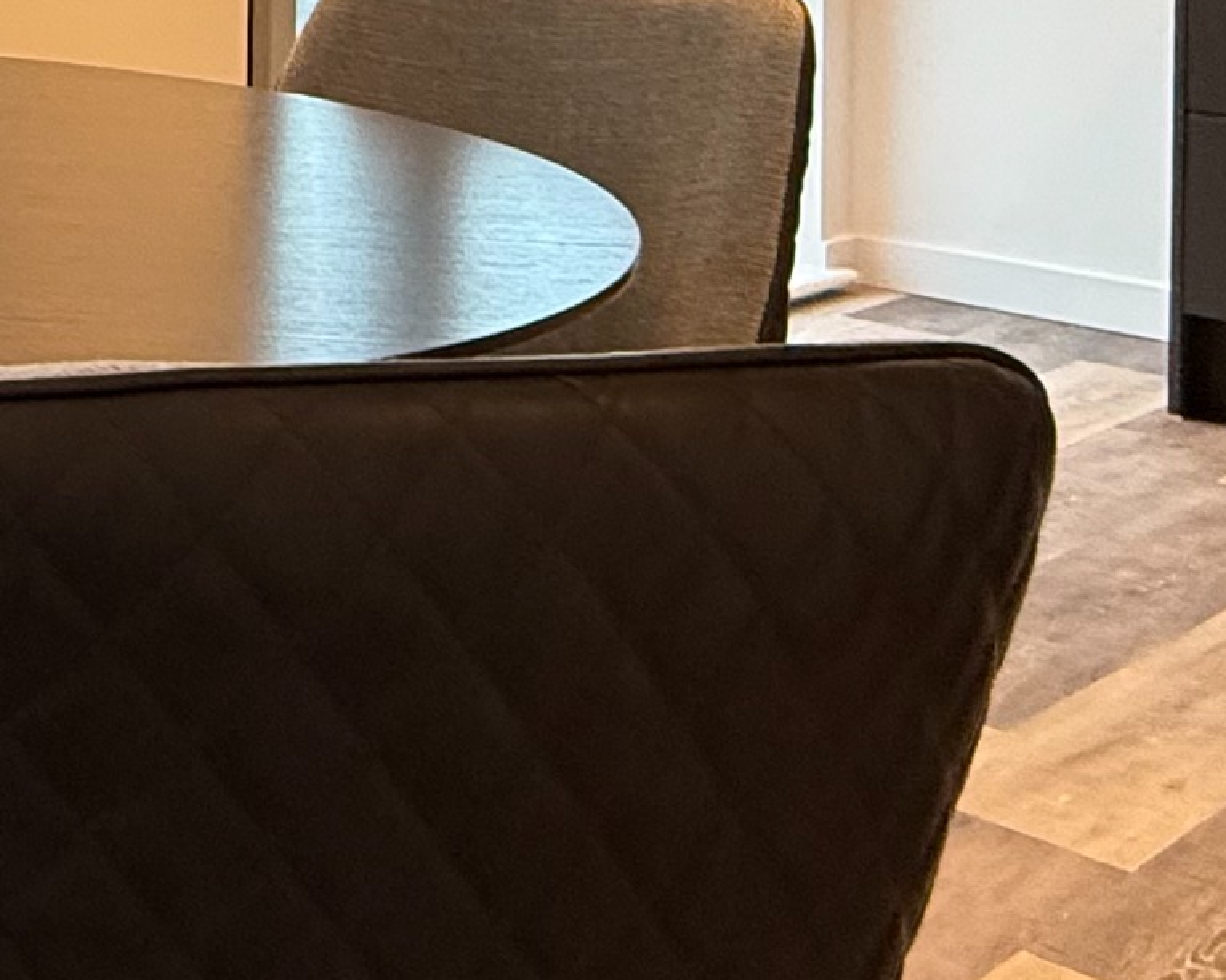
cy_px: -224
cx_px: -513
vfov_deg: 23.1
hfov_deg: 25.4
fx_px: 2177
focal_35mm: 60
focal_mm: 2.22
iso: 320
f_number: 2.2
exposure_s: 1/100
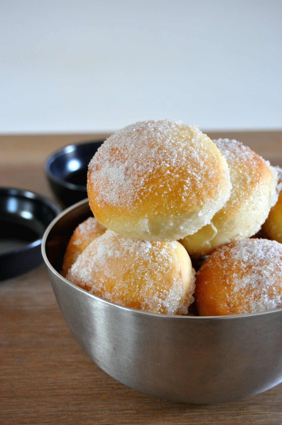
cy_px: 212
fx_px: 813
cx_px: 141
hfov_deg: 19.7
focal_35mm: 69
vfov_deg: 29.3
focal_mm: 46
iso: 1600
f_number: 5.3
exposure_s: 1/25
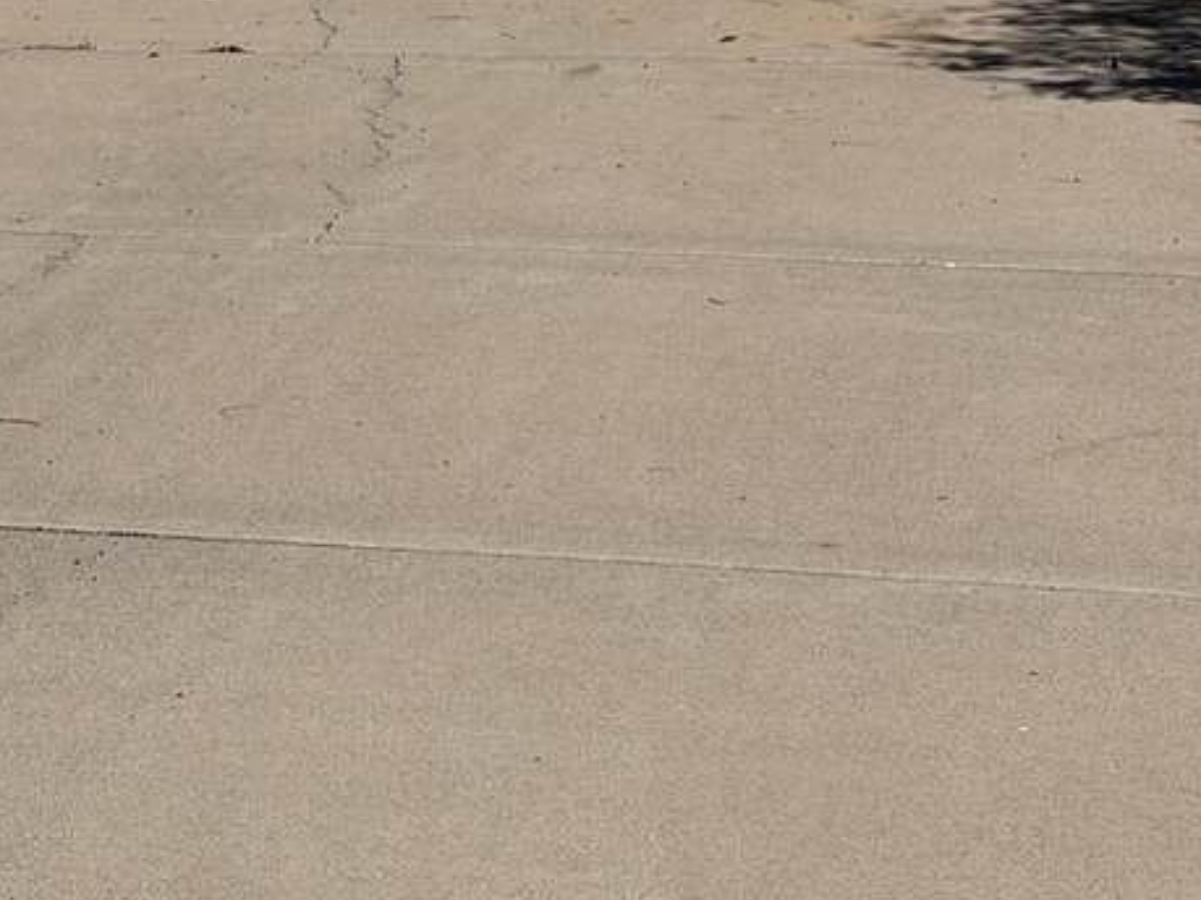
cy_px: -188
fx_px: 4648
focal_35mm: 134
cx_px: -71
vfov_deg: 10.9
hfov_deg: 14.4
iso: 80
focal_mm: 6.76
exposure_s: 1/13333
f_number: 1.78
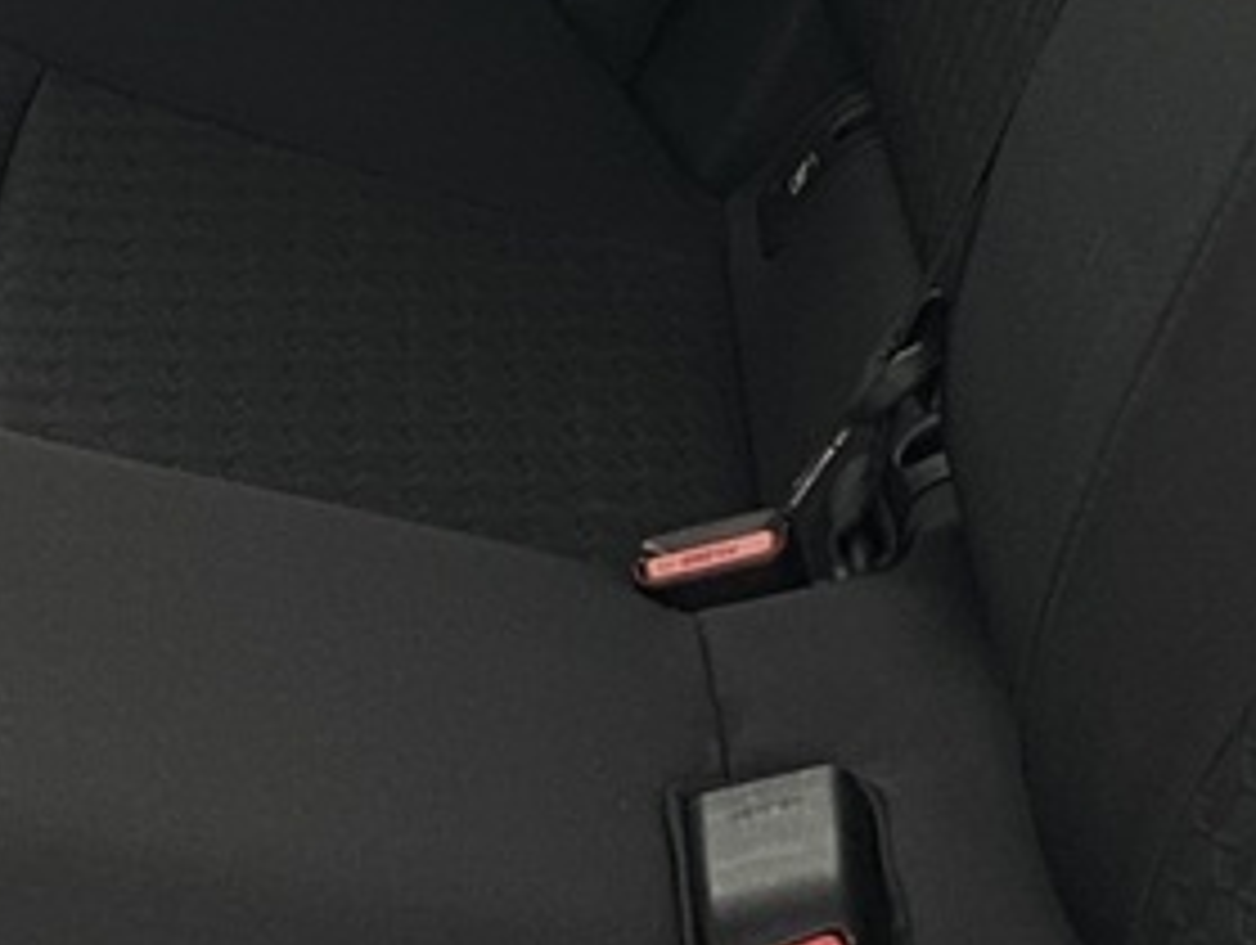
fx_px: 4868
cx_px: 144
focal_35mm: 134
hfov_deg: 14.6
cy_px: 580
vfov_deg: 11.1
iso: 800
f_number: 1.8
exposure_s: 1/25
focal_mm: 4.25
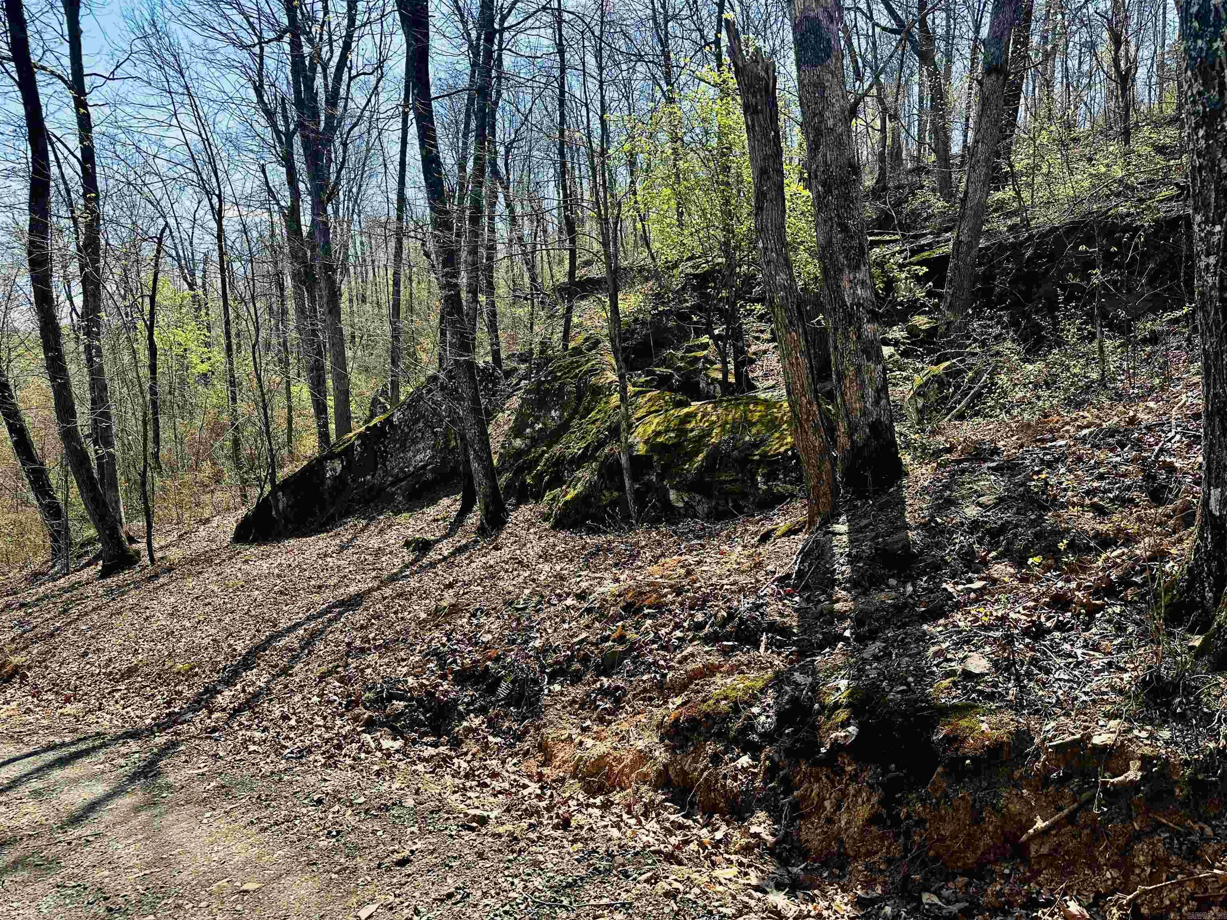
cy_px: 460
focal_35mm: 24
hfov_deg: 71.6
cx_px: 614
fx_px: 851
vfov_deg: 56.8
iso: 80
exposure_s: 1/1321
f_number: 1.78
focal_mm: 6.86
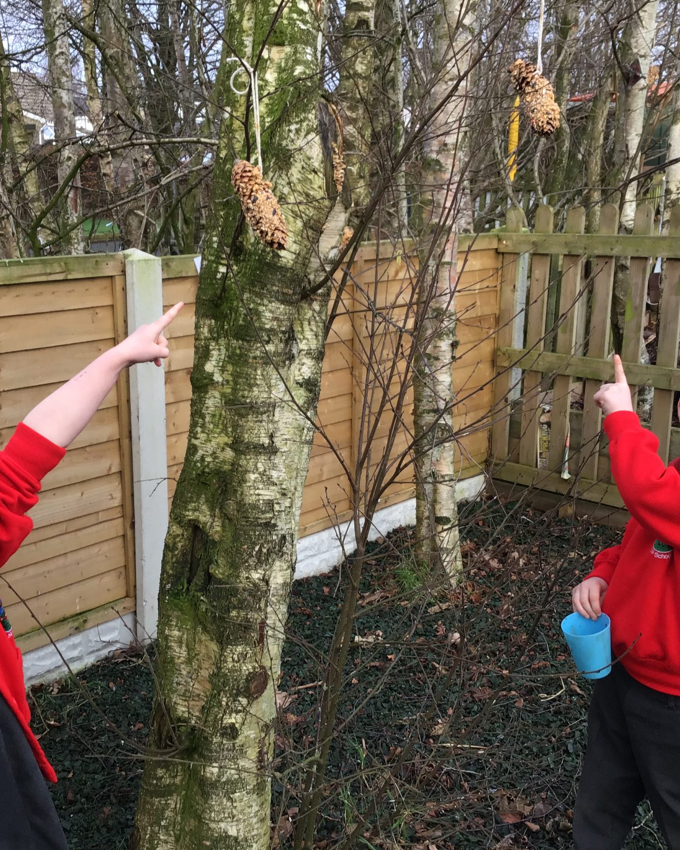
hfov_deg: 36.5
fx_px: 1032
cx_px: 325
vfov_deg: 44.8
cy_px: 430
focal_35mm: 41
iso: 32
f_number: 2.4
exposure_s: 1/100
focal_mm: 3.3
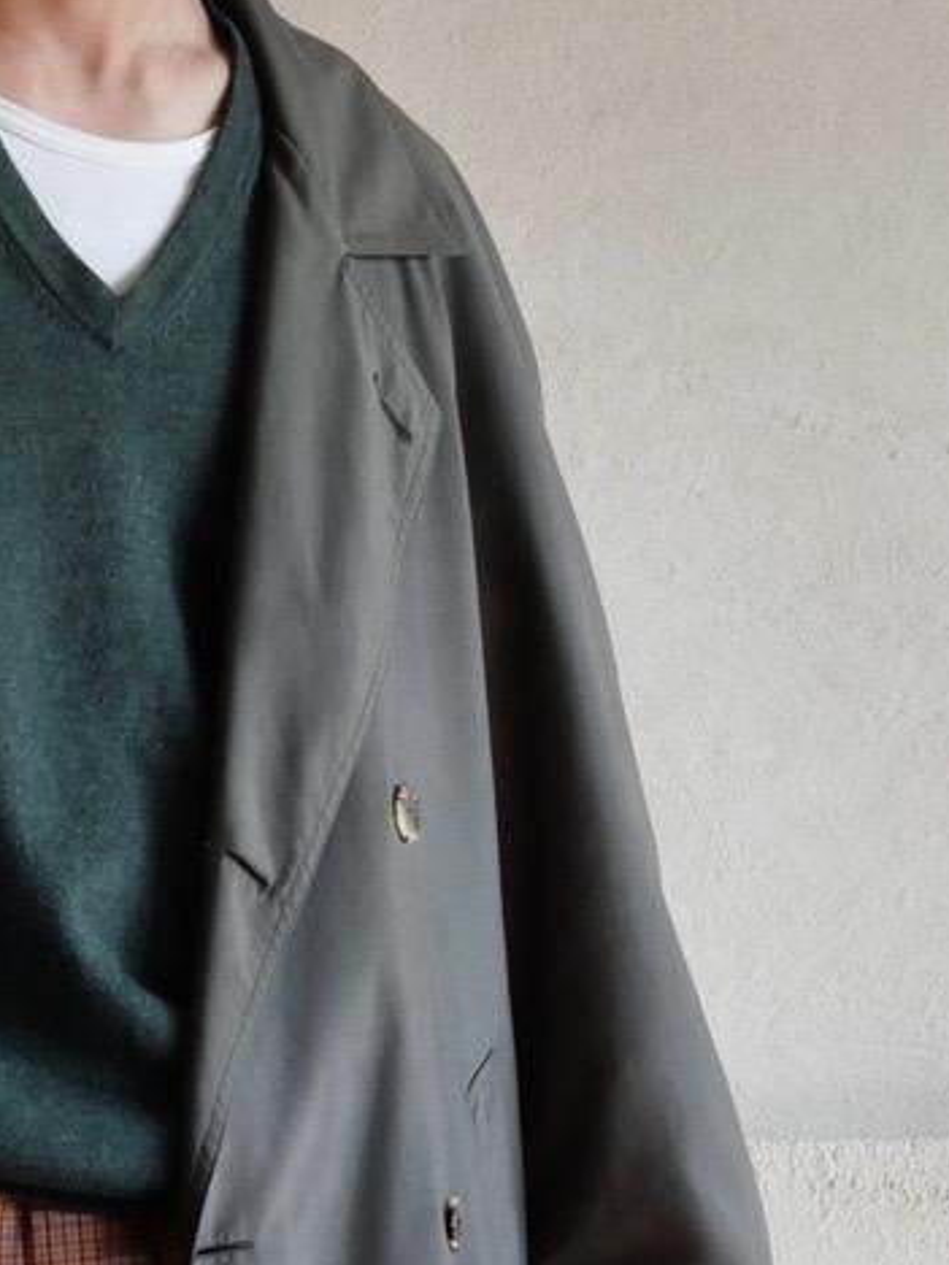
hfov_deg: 7.1
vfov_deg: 9.4
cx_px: -5
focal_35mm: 208
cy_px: 1449
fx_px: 7603
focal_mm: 38
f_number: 3.9
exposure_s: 1/100
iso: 800
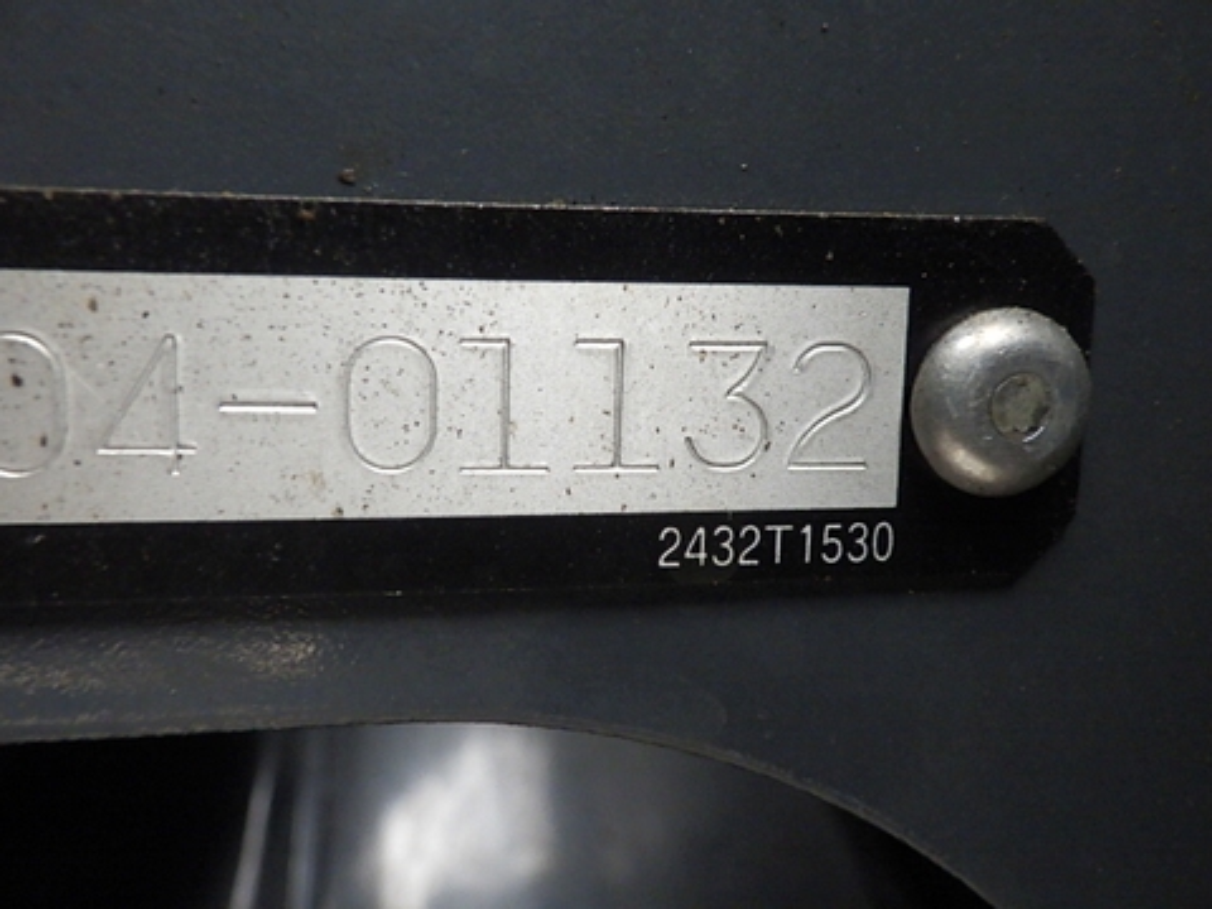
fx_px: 1190
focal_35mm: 34
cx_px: 606
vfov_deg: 41.8
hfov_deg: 54.0
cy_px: 454
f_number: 3.8
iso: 250
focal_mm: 6.1
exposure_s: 1/50
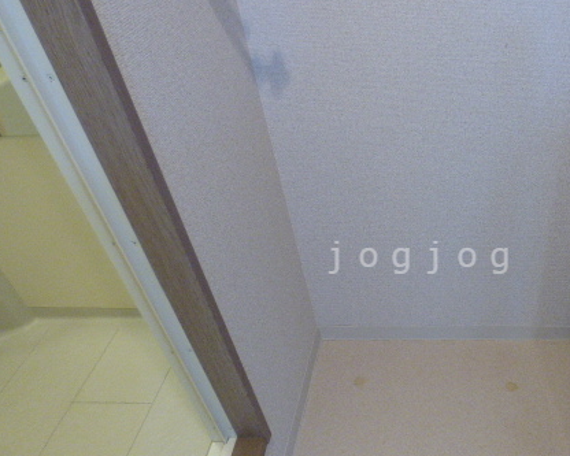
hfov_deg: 56.1
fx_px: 506
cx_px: 422
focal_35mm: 30
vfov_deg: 48.4
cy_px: 257
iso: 400
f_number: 2.8
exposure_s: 1/25
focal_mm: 3.58
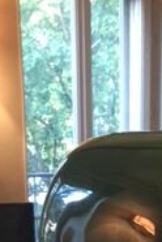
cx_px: 193
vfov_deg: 16.8
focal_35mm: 104
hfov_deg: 12.8
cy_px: 412
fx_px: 702
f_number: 2.2
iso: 250
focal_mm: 4.15
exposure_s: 1/33
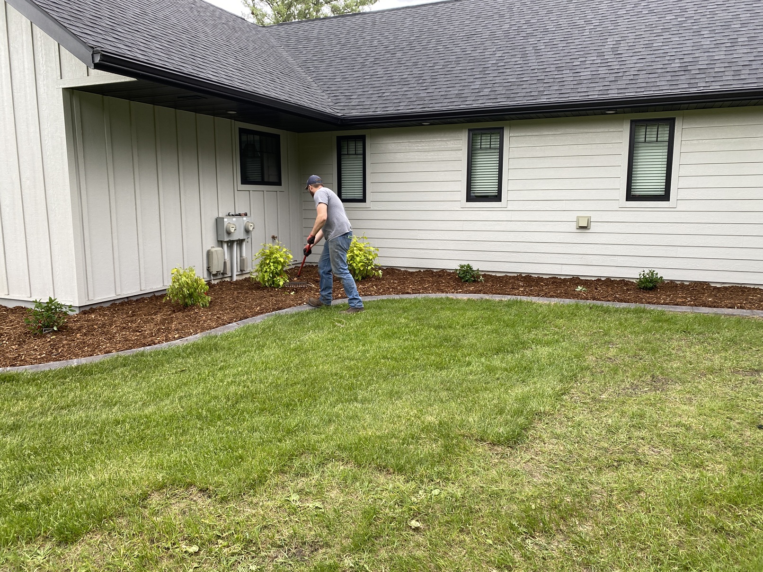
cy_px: 286
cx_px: 382
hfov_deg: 67.3
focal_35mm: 26
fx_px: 573
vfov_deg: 53.1
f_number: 1.8
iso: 32
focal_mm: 4.25
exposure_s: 1/128
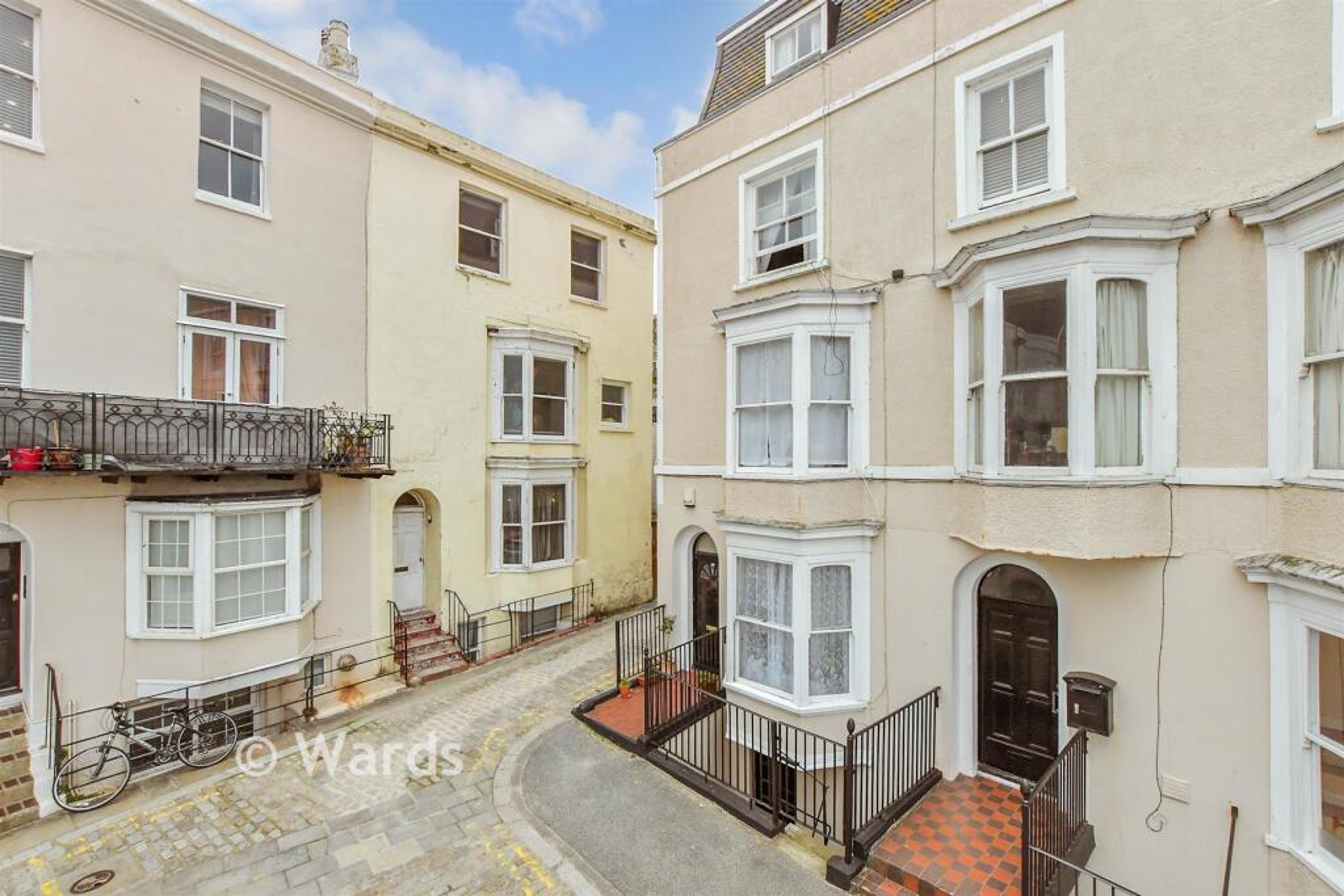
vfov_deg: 77.3
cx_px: 672
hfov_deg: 100.4
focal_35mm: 15
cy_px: 448
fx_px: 560
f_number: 10
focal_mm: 10
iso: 2000
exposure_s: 1/640
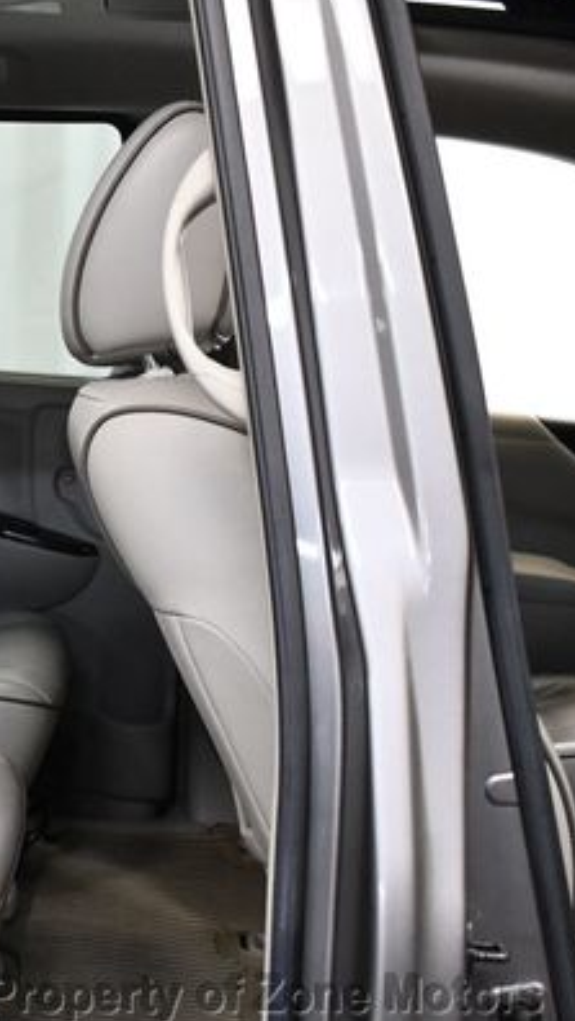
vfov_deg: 34.3
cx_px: -196
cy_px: 492
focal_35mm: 61
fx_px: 1652
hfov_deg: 18.3
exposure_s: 1/125
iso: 1800
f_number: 3.5
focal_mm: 18
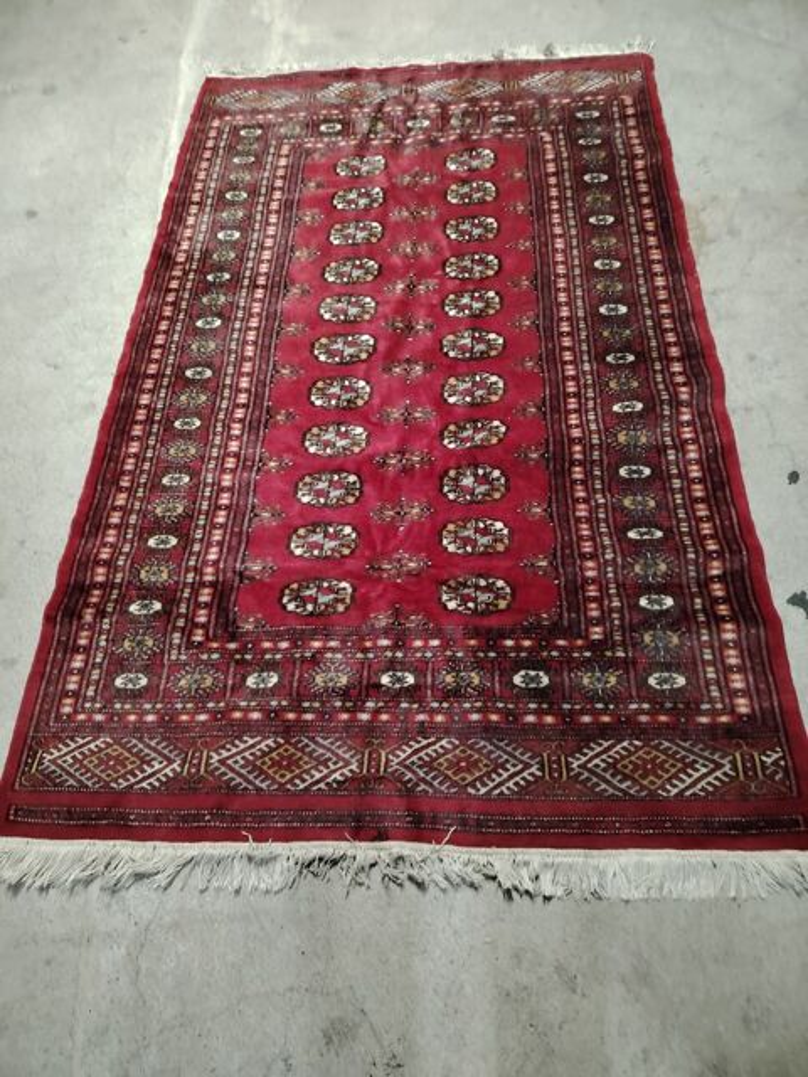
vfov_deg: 71.6
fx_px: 747
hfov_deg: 56.8
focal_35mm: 24
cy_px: 538
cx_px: 404
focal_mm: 5.25
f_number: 1.75
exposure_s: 1/25
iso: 5703
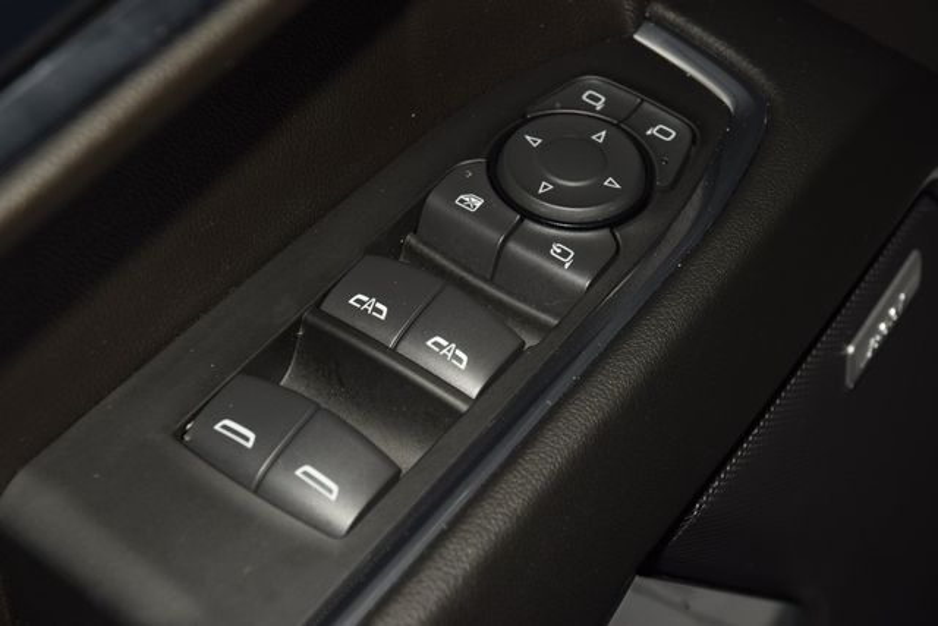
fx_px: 2736
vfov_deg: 13.0
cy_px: 313
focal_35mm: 105
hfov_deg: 19.5
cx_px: 469
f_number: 8
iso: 100
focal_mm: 70
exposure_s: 1/125
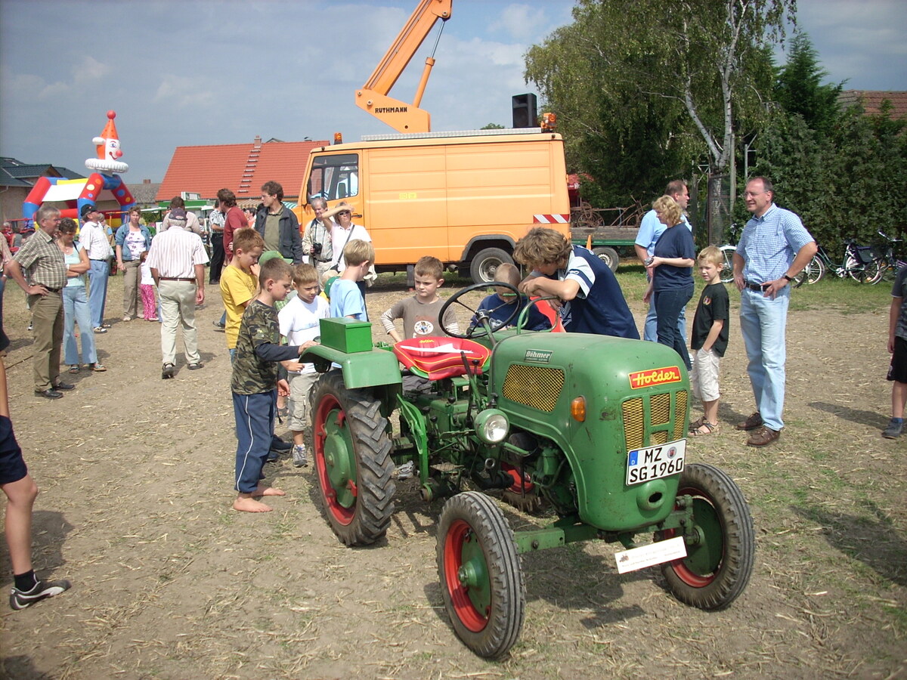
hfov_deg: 50.1
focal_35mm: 37
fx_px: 969
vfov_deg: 38.7
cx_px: 454
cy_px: 340
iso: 64
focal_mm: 6.2
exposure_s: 1/297
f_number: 5.6
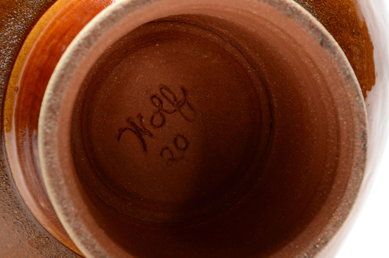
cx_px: 194
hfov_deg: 13.1
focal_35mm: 158
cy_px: 129
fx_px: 1698
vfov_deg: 8.7
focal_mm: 105
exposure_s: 1/160
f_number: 11
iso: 250
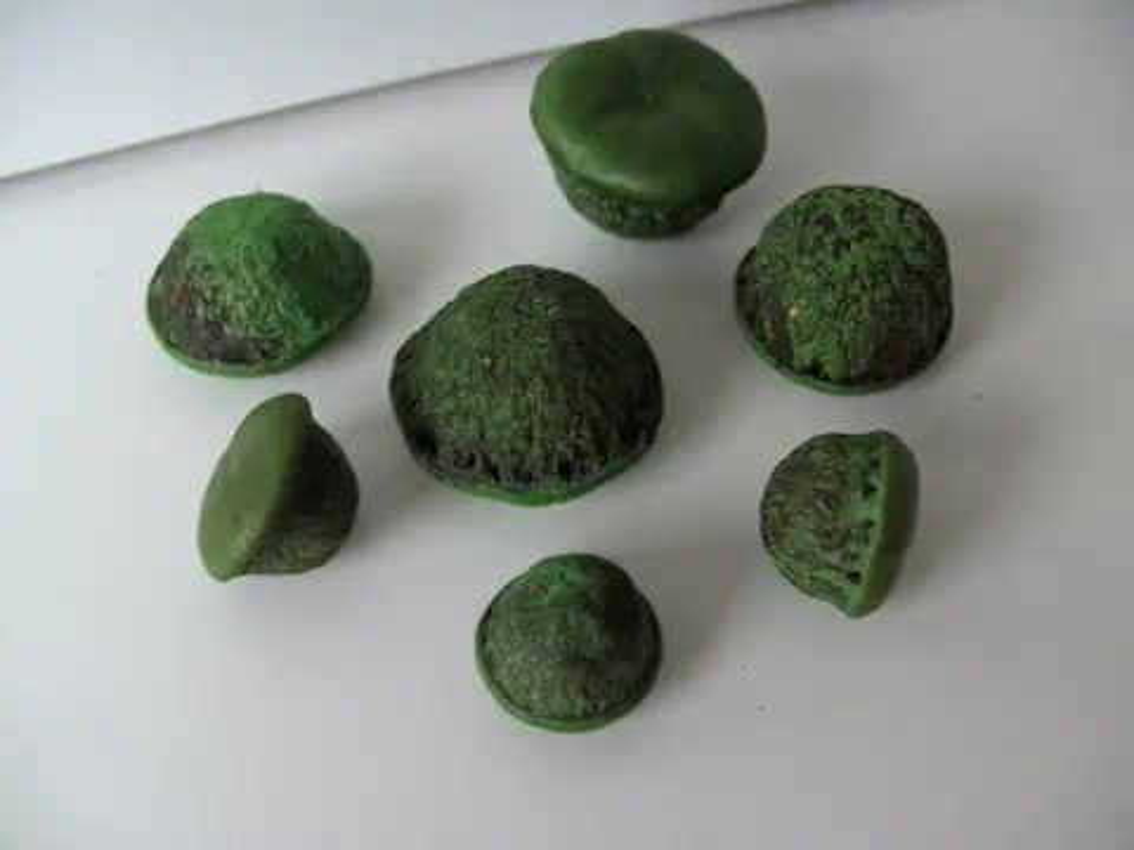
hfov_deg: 50.1
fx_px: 1212
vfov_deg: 38.7
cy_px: 425
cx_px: 567
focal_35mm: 37
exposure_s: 1/25
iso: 100
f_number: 2.8
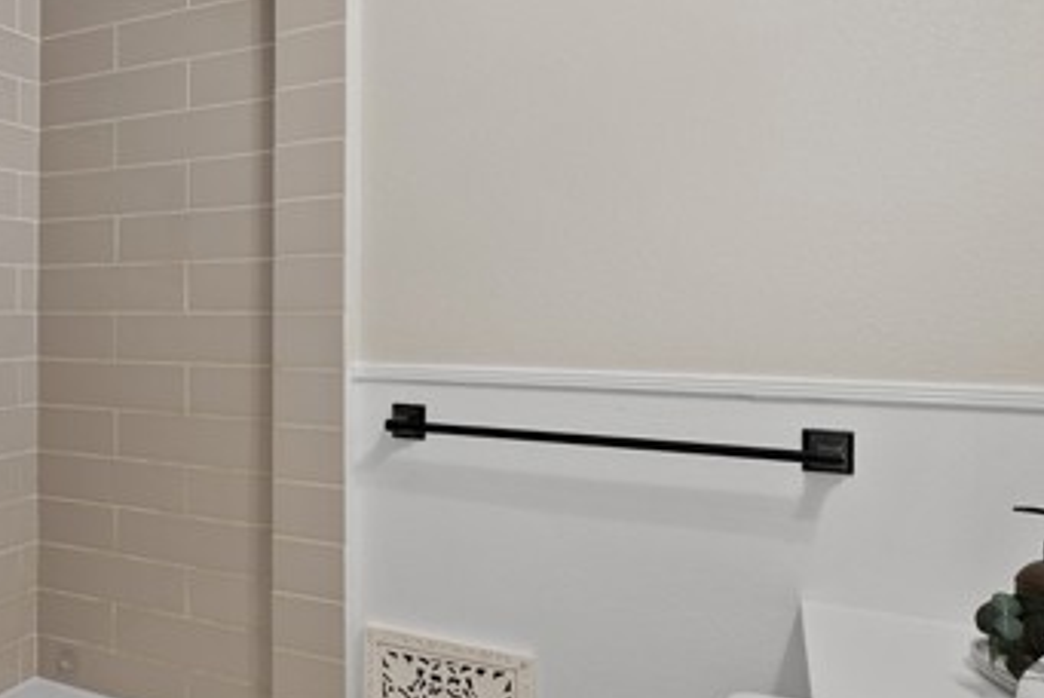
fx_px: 871
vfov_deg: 43.7
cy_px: 335
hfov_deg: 57.6
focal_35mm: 30
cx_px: 220
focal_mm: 16
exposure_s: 1/15
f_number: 4
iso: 640
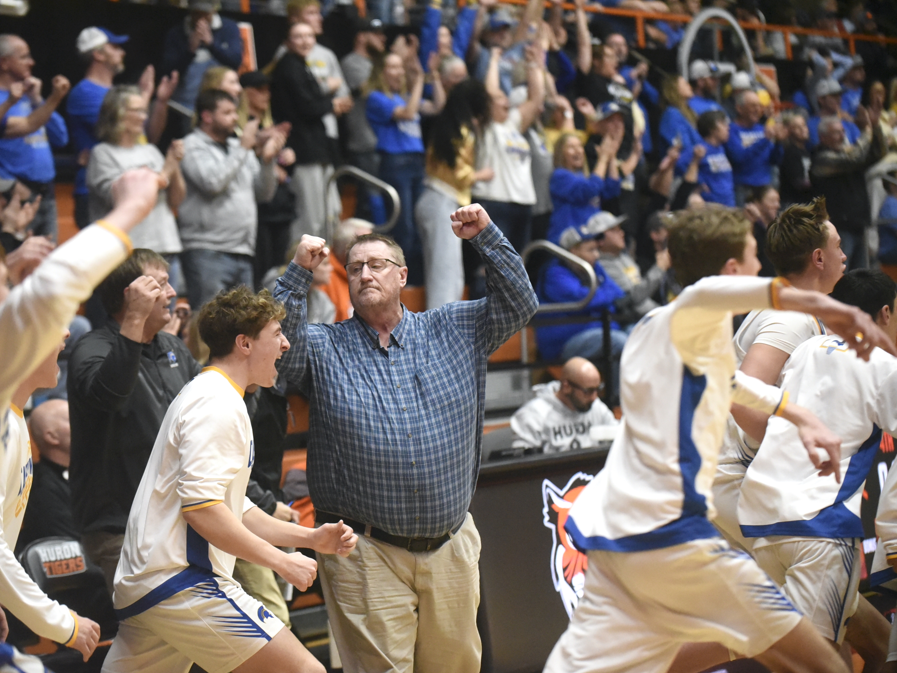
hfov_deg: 15.6
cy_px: 338
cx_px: 396
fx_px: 3265
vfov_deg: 11.8
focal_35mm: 126
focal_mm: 116
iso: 11400
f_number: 3.2
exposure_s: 1/2500
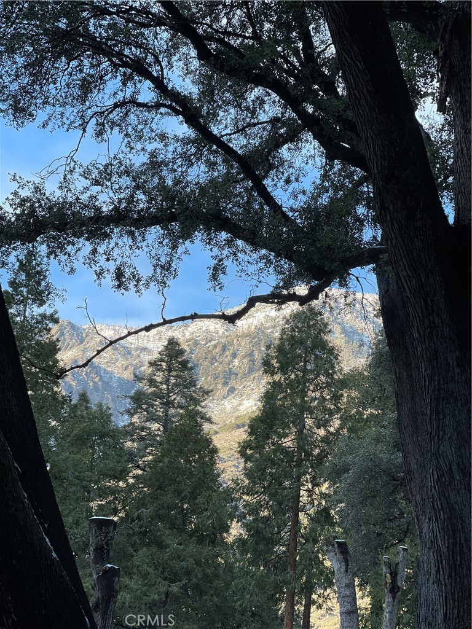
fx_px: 1164
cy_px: 314
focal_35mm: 64
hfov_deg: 22.9
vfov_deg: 30.3
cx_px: 236
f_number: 2.2
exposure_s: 1/141
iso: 20
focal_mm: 7.5
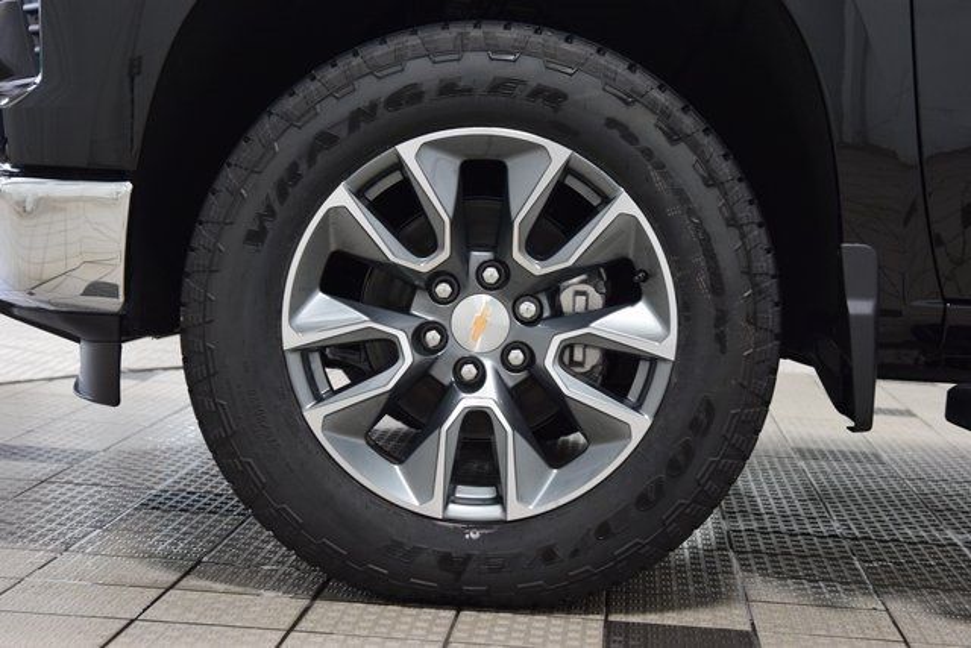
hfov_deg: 27.0
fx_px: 2023
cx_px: 486
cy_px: 324
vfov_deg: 18.2
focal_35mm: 75
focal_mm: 50
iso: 1600
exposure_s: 1/60
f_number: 5
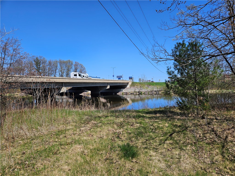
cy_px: 88
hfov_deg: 73.9
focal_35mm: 23
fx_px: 156
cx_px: 118
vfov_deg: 58.9
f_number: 1.8
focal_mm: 5.4
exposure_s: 1/2071
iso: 25
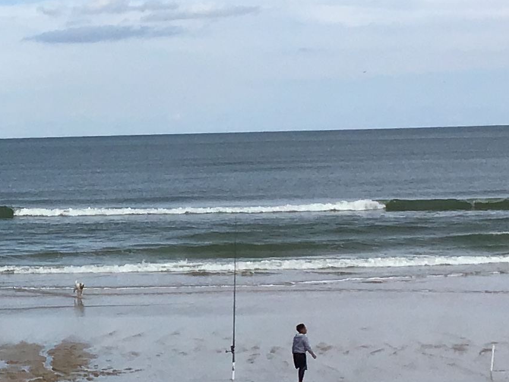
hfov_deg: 16.6
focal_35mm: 118
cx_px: 130
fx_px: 1735
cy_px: 279
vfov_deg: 12.5
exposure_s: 1/2146
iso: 25
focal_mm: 3.3
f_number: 2.4
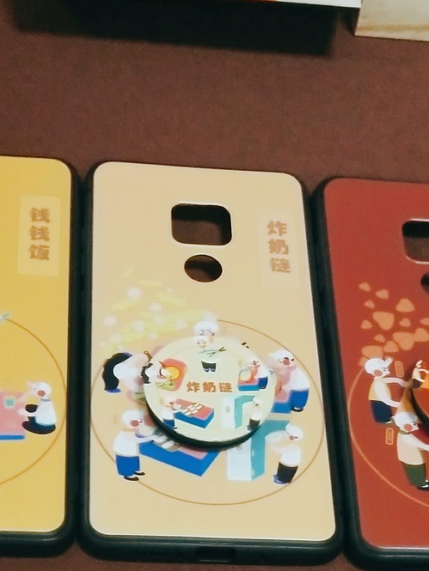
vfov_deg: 23.0
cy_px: 703
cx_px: 188
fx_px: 1272
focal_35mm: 77
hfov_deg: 19.1
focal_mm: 3.95
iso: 495
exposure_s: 1/33.3
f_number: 1.8
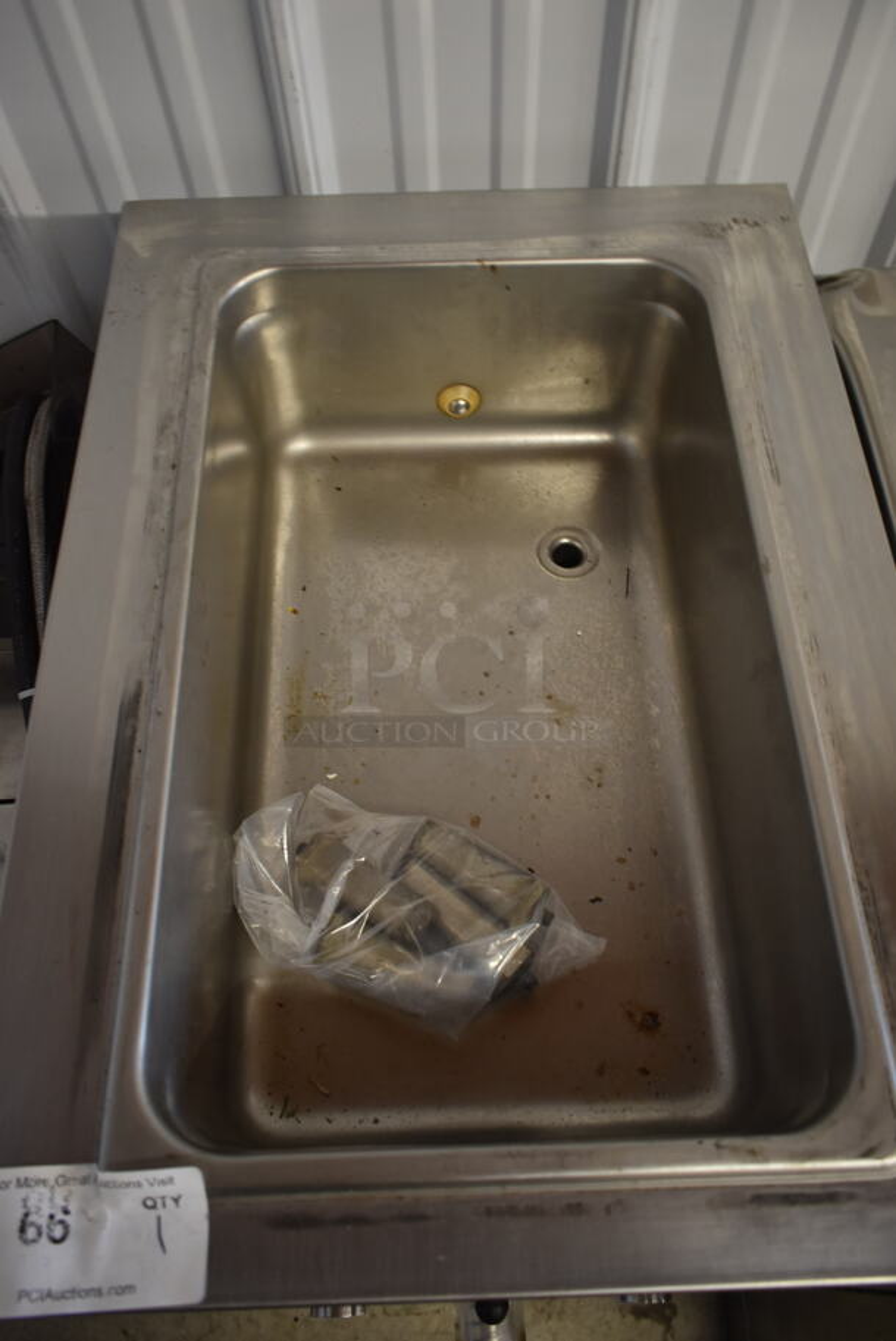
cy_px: 670
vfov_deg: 67.3
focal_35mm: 27
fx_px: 1006
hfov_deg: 48.0
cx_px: 448
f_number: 3.5
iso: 640
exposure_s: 1/30
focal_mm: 18
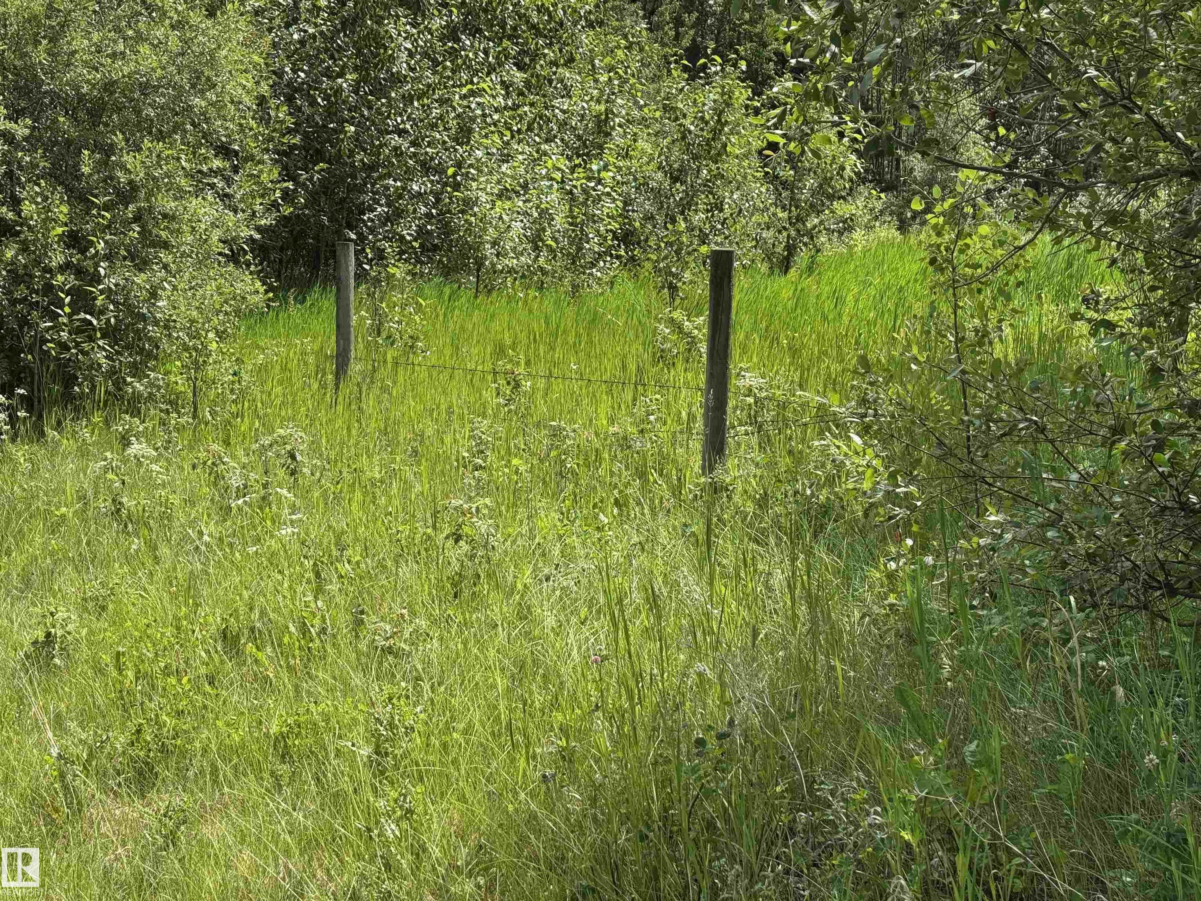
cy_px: 450
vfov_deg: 30.3
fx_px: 1665
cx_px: 600
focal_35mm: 48
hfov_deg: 39.7
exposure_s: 1/2415
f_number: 1.78
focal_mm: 6.76
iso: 64
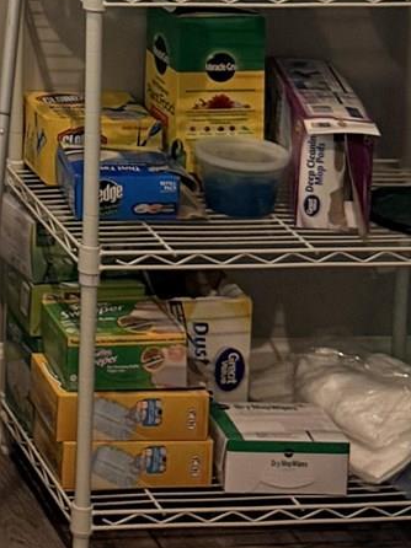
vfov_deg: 14.7
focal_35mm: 124
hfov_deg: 10.9
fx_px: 1965
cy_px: -306
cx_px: -395
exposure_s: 1/120
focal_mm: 6.76
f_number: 1.78
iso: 250
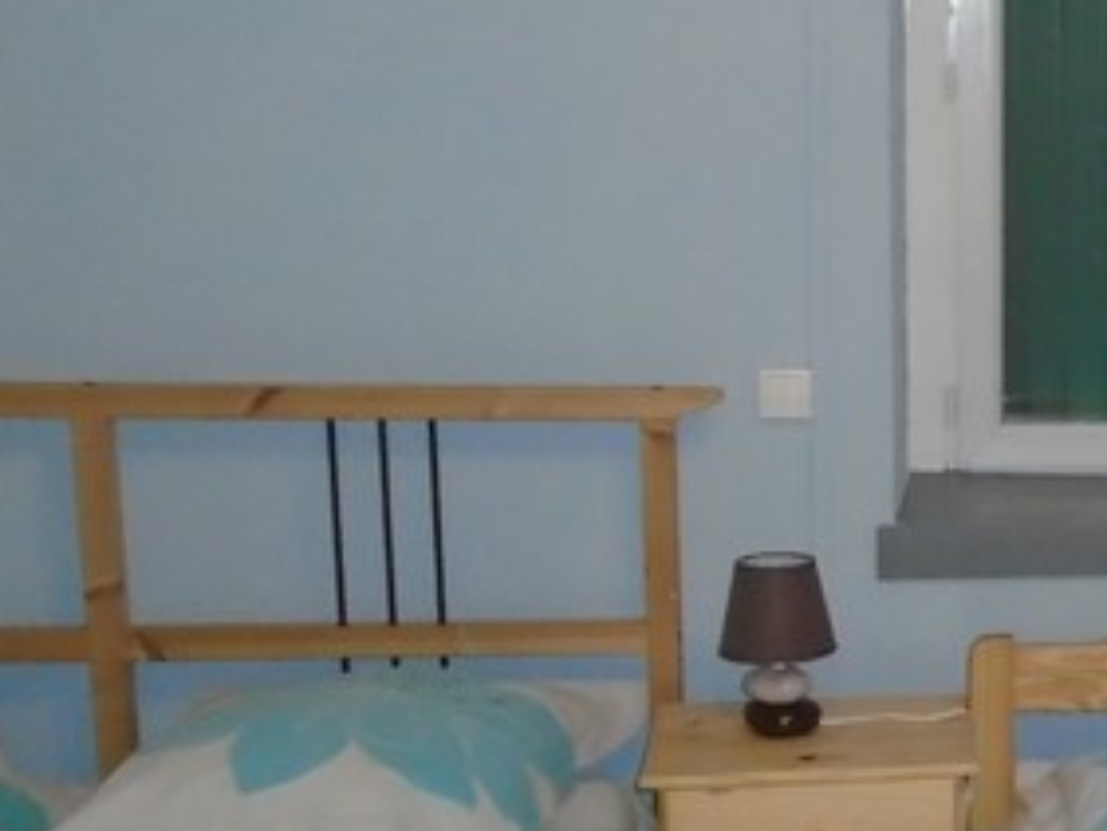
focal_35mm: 74
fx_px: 2367
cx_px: 1548
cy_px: 520
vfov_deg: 19.9
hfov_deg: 22.6
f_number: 3.2
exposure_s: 1/60
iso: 400
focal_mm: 4.6
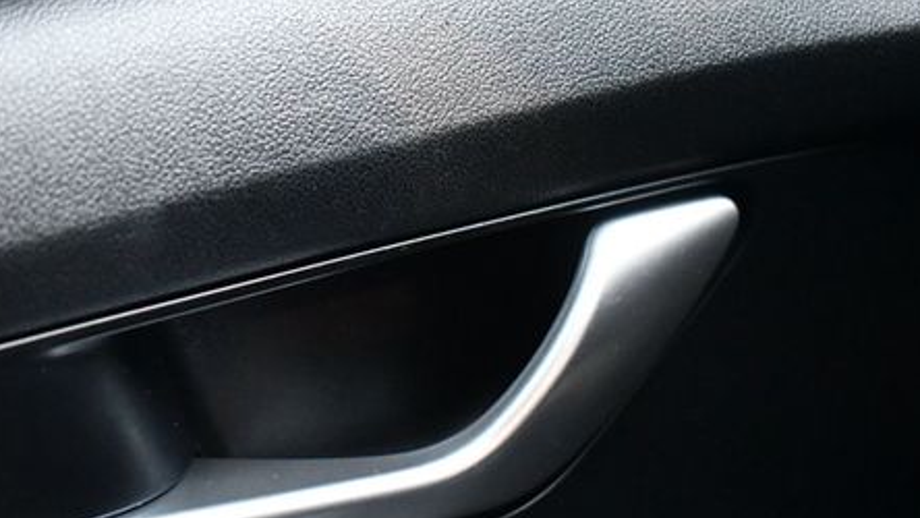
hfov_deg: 27.4
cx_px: 317
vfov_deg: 15.7
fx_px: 1879
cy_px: 334
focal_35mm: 77
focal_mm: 34
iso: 8000
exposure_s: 1/60
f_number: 4.5
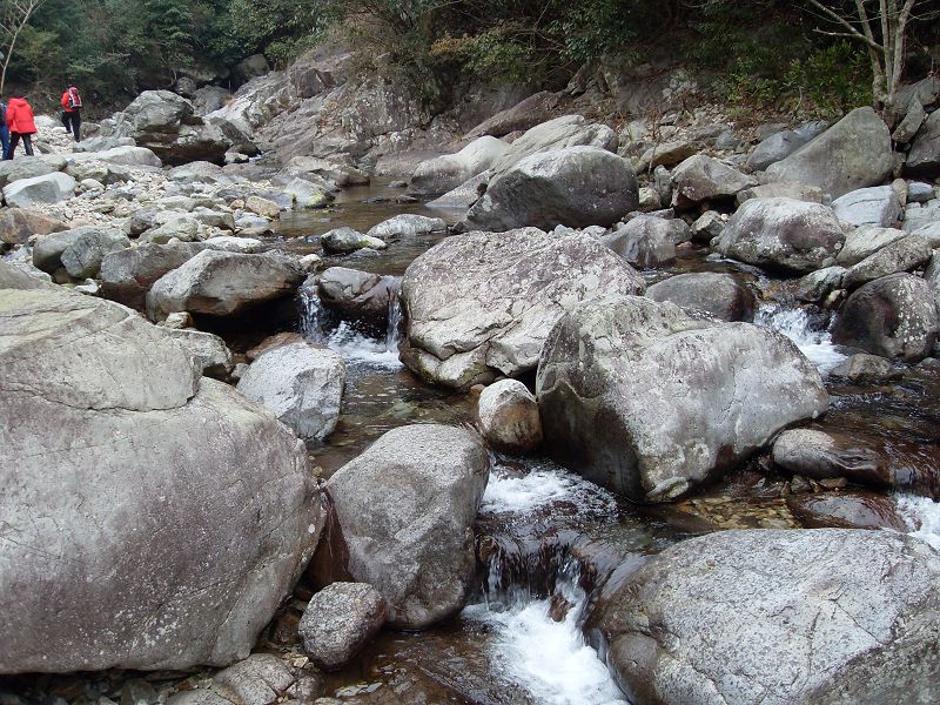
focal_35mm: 37
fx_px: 1005
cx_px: 470
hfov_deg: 50.1
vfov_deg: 38.7
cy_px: 352
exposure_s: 1/90
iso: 80
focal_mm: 6.3
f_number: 2.8
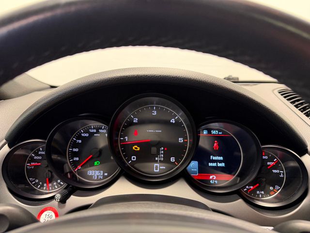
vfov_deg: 56.8
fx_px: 215
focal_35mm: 24
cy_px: 116
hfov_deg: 71.6
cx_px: 155
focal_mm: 6.76
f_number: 1.78
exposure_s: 1/60
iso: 200
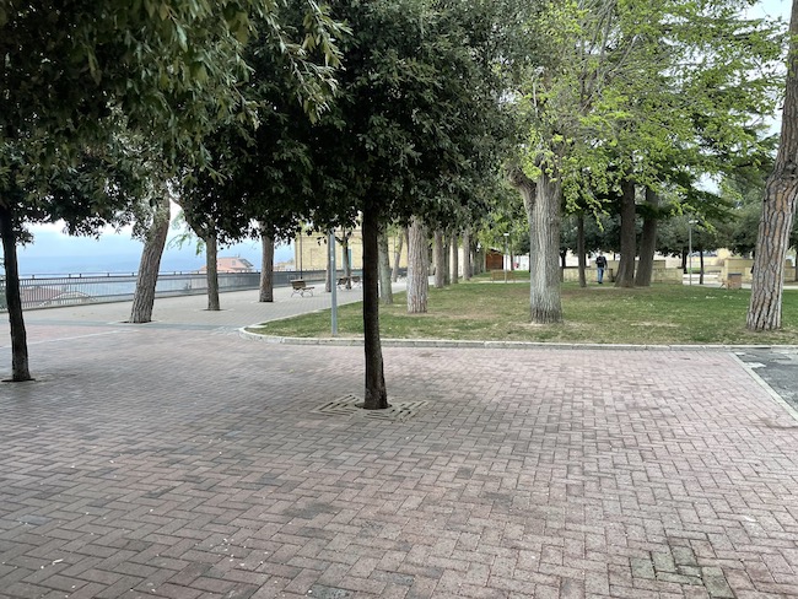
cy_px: 300
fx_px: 600
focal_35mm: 26
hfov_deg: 67.3
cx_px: 399
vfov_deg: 53.1
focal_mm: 4.2
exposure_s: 1/226
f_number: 1.6
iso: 32
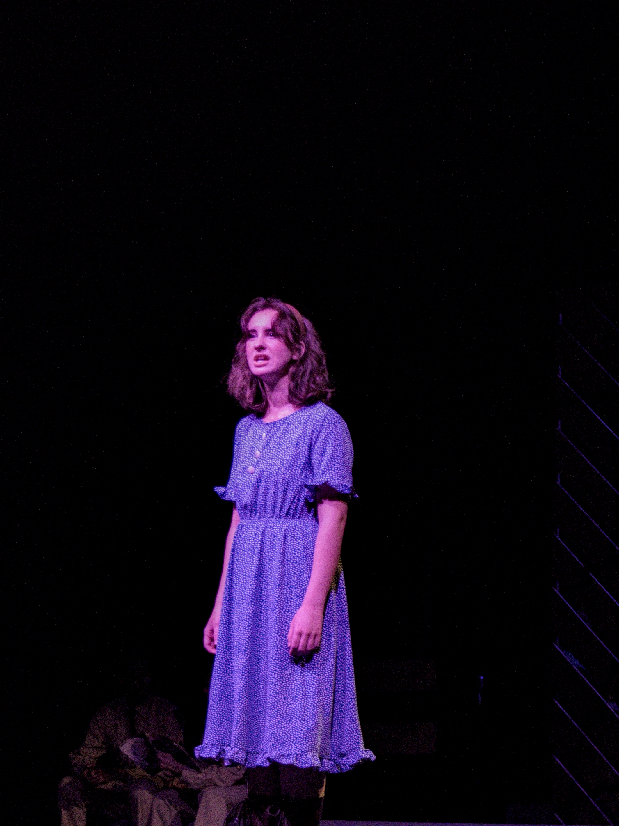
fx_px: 2480
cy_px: 444
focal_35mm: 104
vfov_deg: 18.9
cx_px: 512
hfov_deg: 14.1
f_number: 5.6
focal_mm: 34
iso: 4000
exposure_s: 1/160
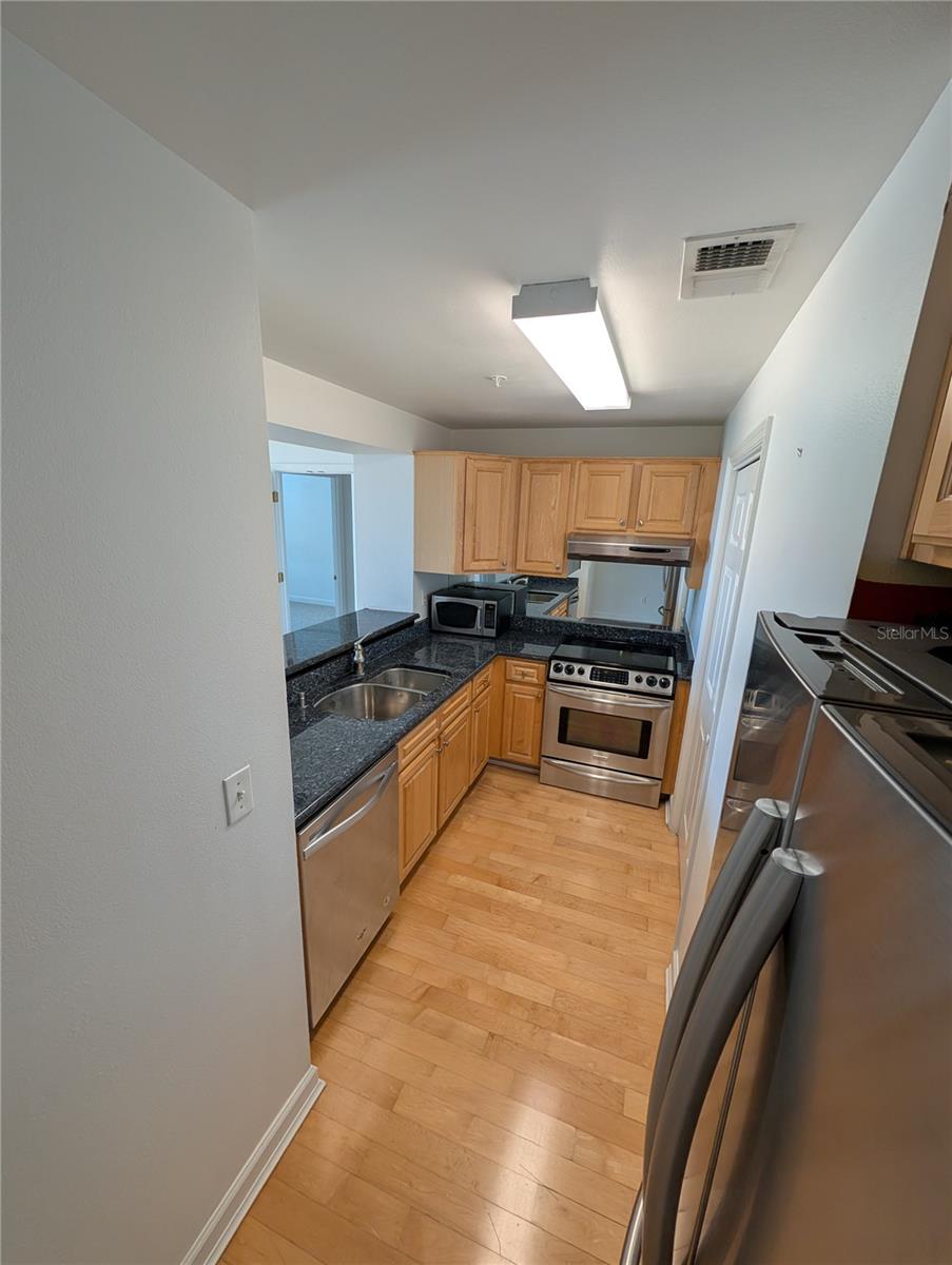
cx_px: 476
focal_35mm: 12
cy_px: 632
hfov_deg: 94.6
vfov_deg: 110.5
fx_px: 439
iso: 71
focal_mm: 2.02
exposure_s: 1/120
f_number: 1.7
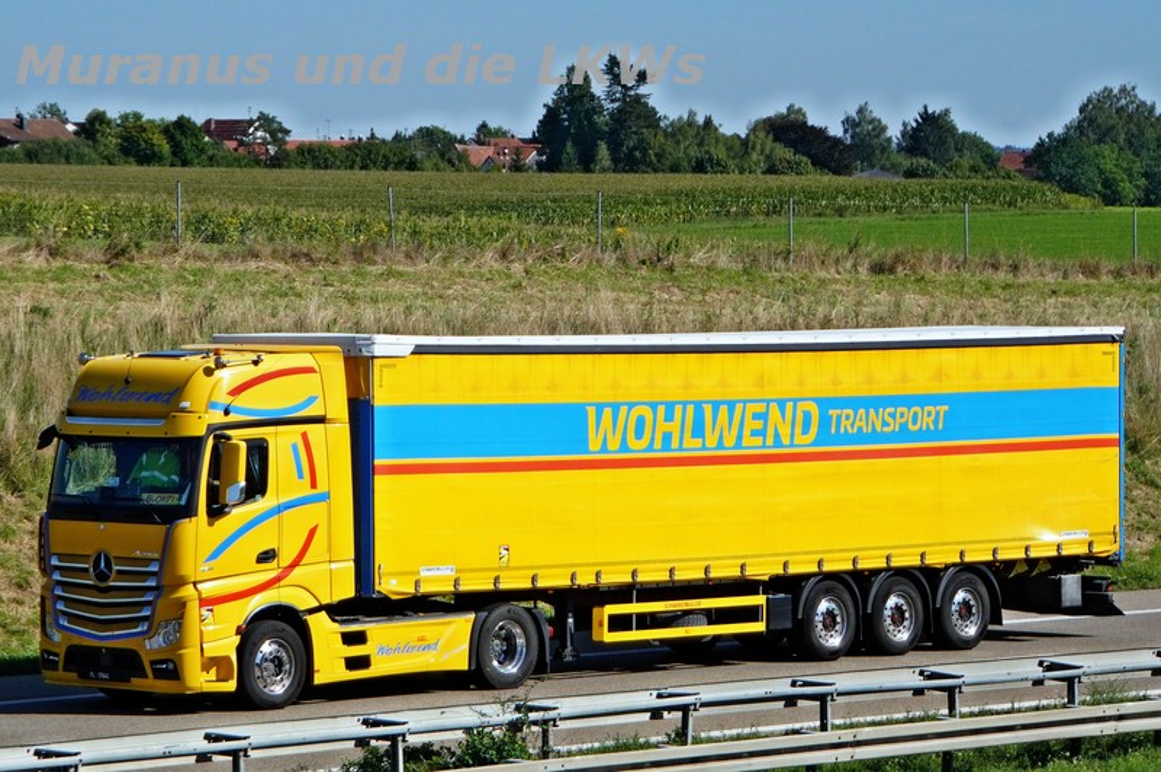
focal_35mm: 101
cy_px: 386
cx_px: 580
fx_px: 3267
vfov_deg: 13.5
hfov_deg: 20.1
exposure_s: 1/3200
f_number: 5.6
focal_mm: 67.6
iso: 640
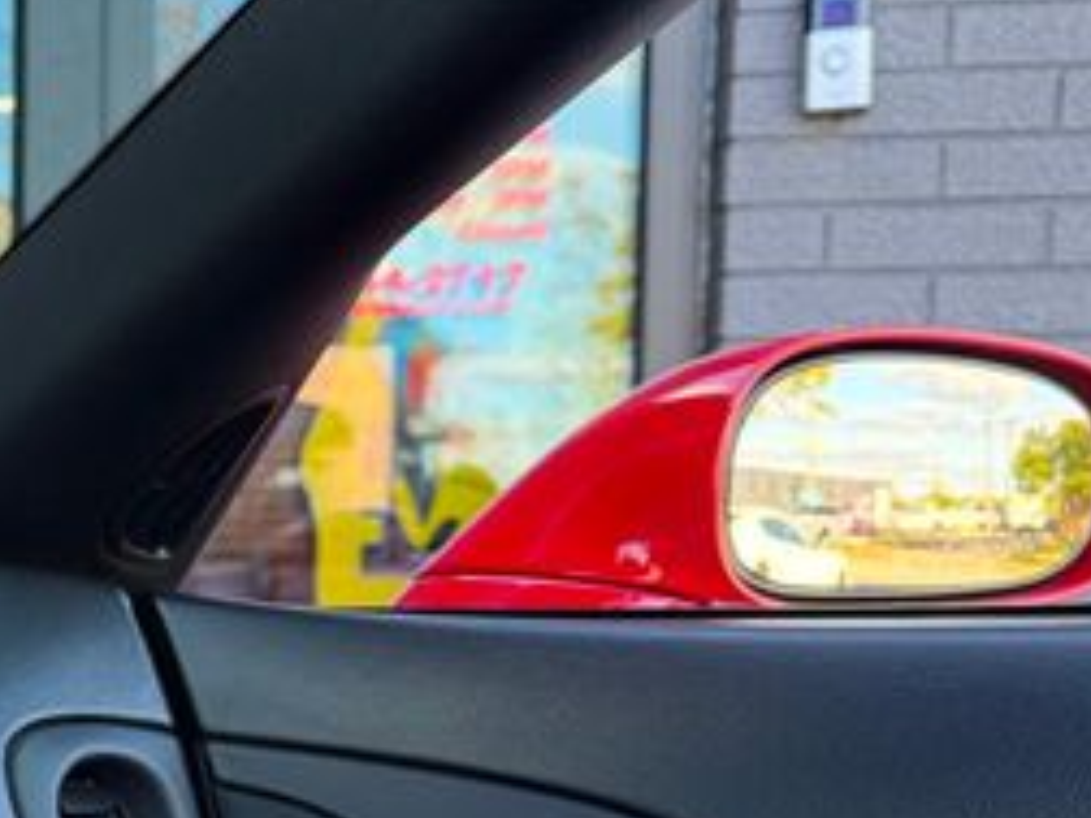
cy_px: 731
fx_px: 1923
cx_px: -147
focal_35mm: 61
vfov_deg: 23.4
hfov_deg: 28.4
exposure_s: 1/196
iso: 125
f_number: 1.78
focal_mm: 6.76
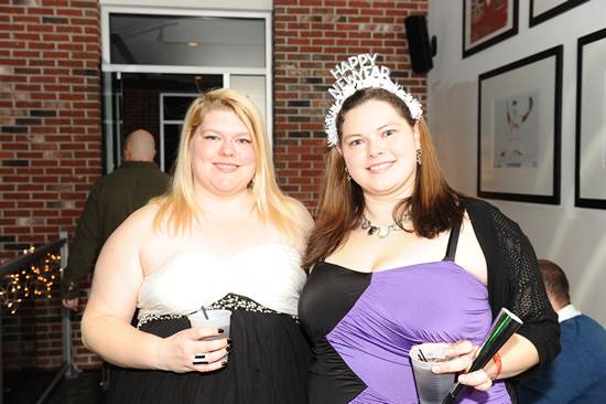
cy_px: 202
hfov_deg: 50.7
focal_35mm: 38
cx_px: 303
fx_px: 639
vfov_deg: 35.0
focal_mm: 38
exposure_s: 1/250
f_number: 5.6
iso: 1100
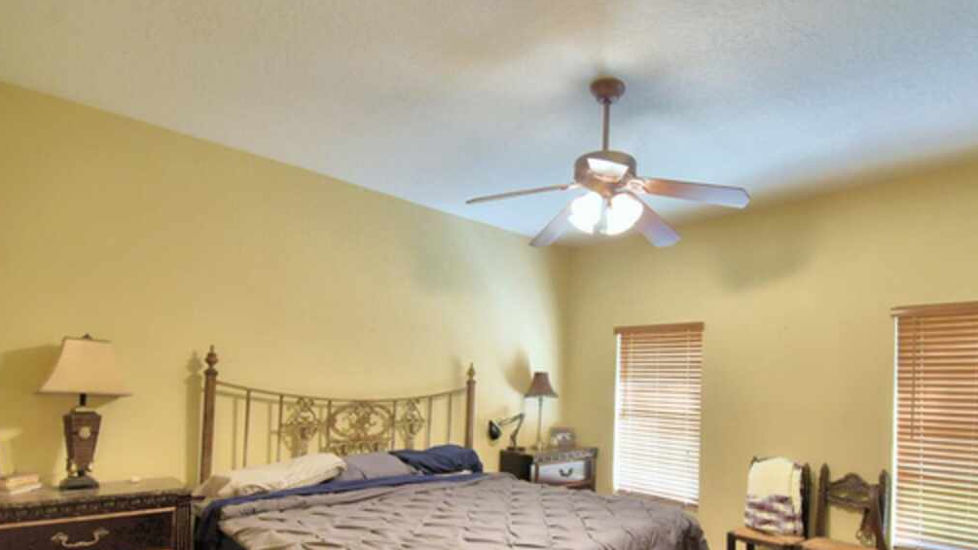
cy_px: 381
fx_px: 519
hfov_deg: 86.0
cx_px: 566
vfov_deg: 54.4
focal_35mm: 20
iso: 400
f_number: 4.5
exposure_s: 1/40
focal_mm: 10
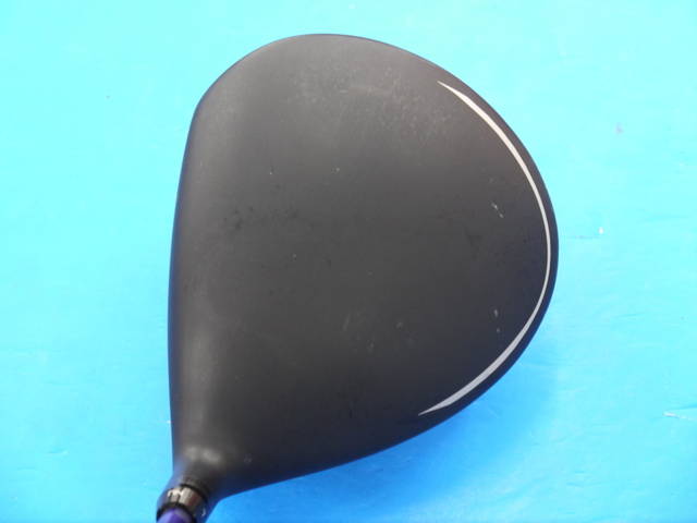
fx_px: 1691
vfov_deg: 17.6
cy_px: 262
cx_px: 348
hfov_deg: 23.3
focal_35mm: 84
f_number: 5.6
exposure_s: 1/40
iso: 800
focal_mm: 42
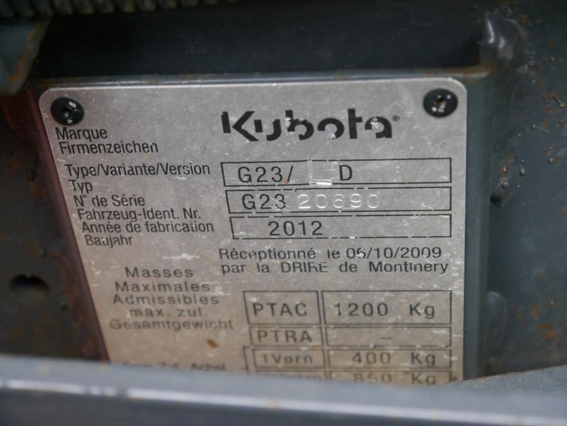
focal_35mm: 74
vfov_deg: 19.9
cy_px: 213
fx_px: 1212
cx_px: 284
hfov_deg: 26.3
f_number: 5.4
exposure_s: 1/80
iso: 400
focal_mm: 37
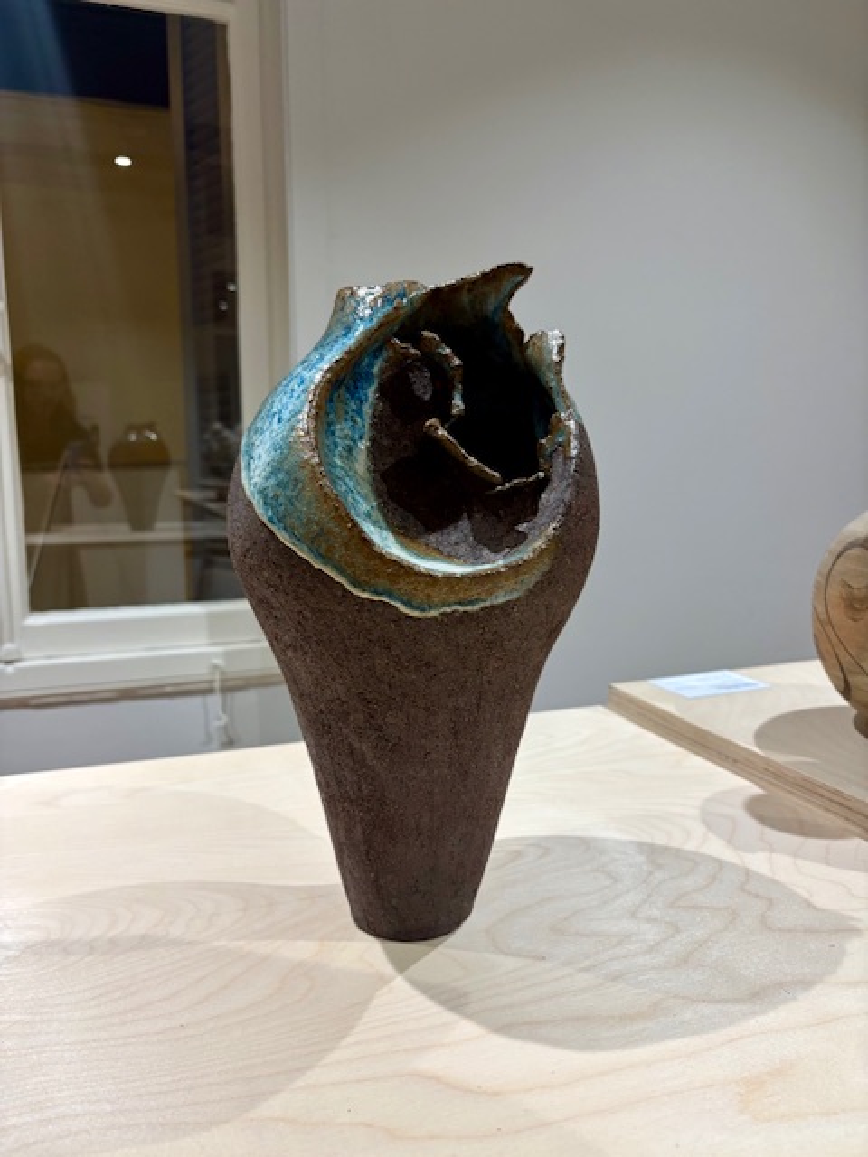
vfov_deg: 67.3
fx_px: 869
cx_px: 434
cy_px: 578
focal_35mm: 26
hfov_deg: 53.1
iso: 125
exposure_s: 1/50
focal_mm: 5.96
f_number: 1.6
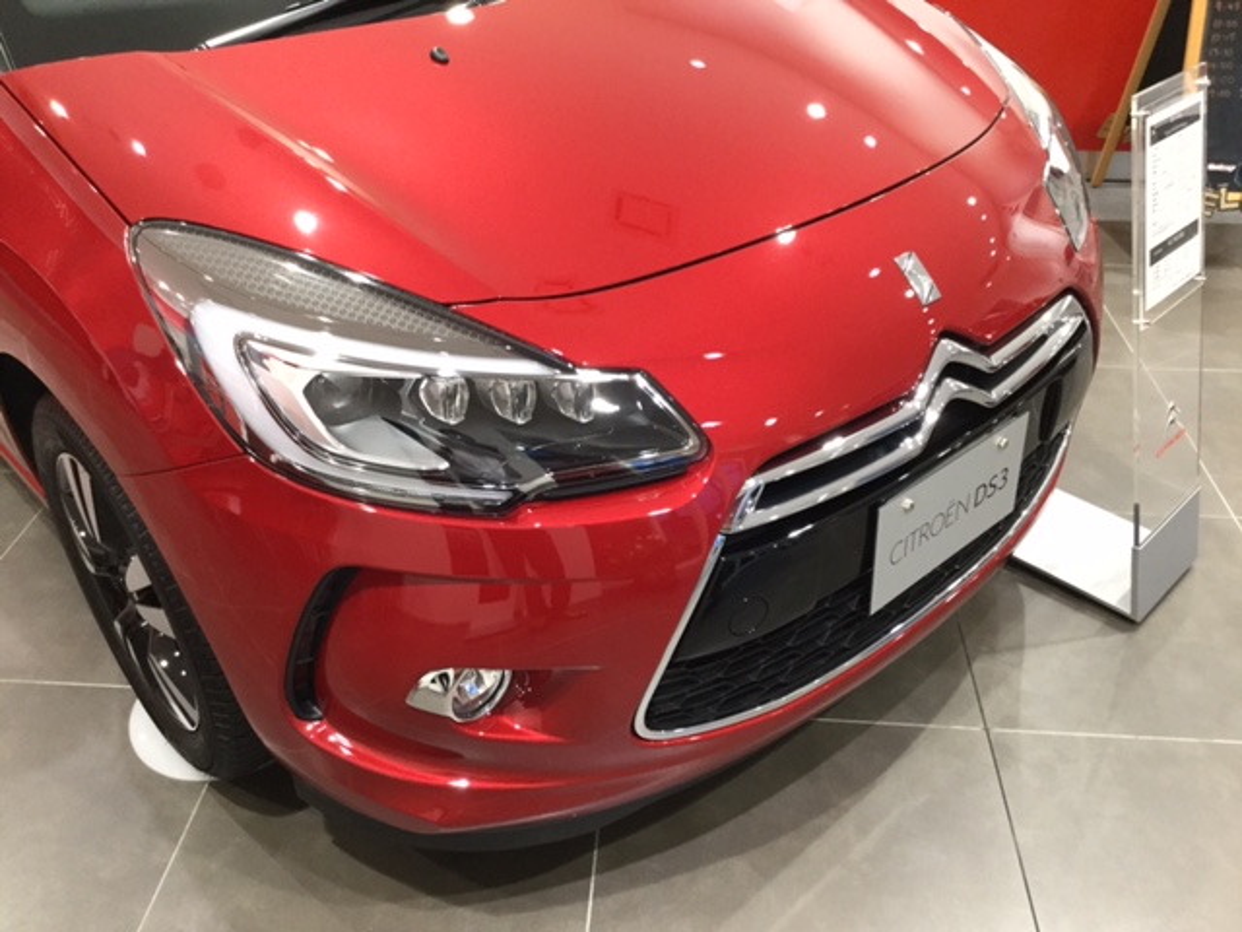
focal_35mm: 31
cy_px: 466
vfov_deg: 45.4
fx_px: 1112
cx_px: 621
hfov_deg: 58.4
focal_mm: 3.3
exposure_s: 1/30
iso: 125
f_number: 2.4
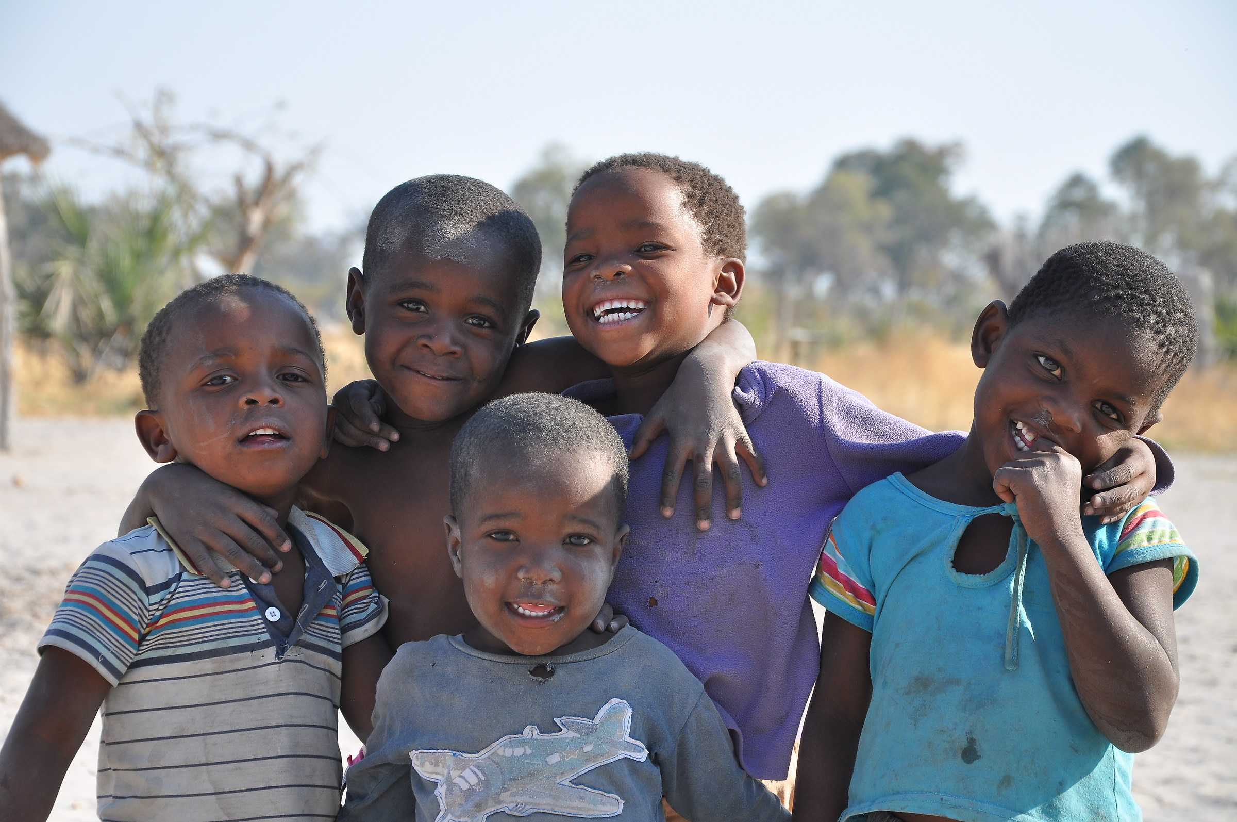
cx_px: 618
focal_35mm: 120
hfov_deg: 17.1
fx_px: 4118
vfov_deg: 11.4
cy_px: 411
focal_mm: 80
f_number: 8
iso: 200
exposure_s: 1/250
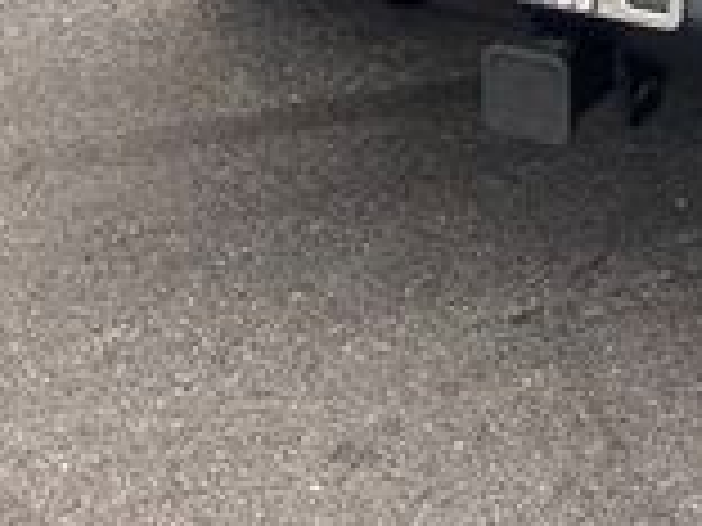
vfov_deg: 11.7
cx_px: 909
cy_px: -468
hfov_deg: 16.2
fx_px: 2332
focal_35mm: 115
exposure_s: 1/222
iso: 20
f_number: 1.8
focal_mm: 3.99
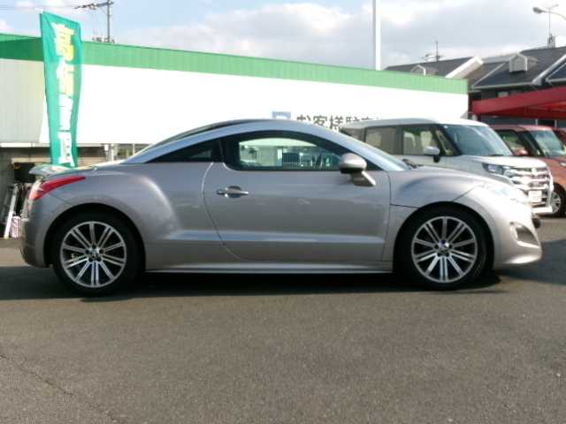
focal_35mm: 53
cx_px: 283
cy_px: 212
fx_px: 867
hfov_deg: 36.2
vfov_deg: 27.5
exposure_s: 1/70
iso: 100
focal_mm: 9.5
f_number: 13.1
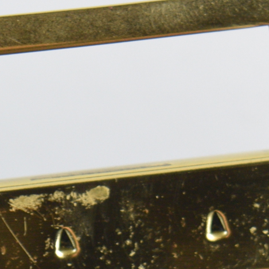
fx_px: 3578
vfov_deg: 4.3
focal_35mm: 407
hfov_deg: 4.3
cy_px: 298
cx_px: 180
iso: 400
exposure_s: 1/80
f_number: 5.6
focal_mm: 50
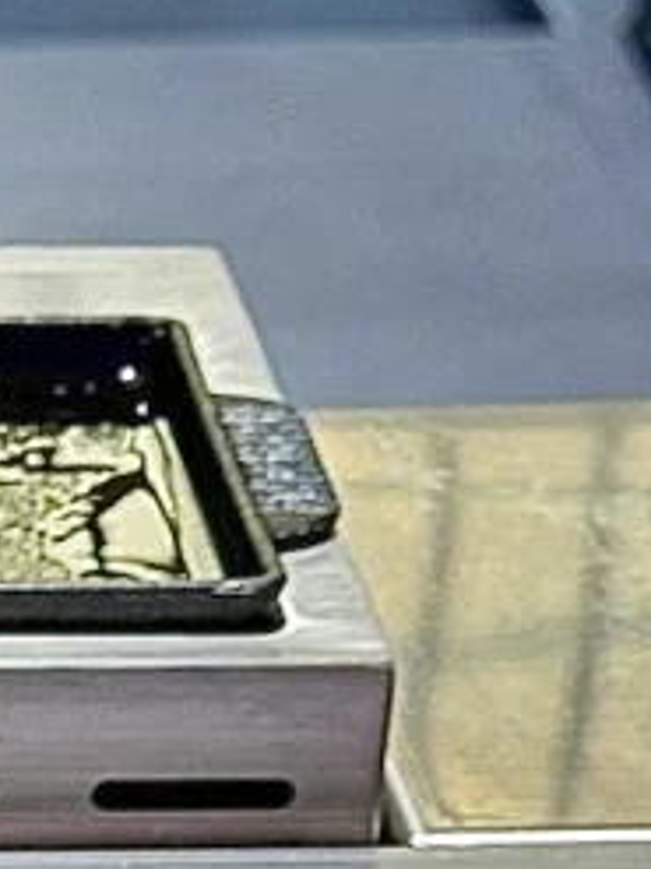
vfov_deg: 6.8
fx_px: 7027
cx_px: -1239
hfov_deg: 5.1
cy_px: 1868
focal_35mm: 280
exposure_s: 1/50
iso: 50
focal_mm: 6.76
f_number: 1.78
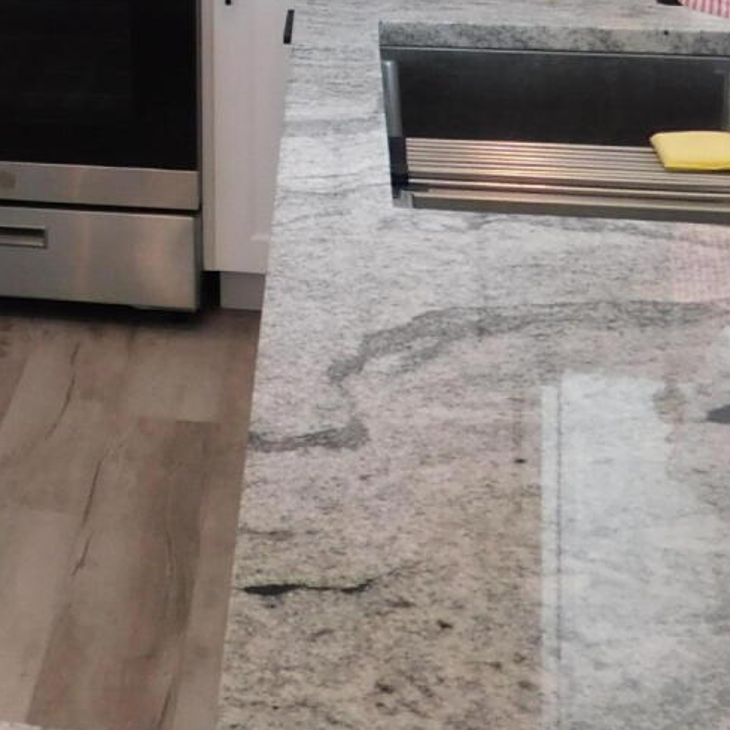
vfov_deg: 19.0
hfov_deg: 19.0
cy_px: -268
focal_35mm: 83
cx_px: -268
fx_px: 1980
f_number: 3
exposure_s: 1/50
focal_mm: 4
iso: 125
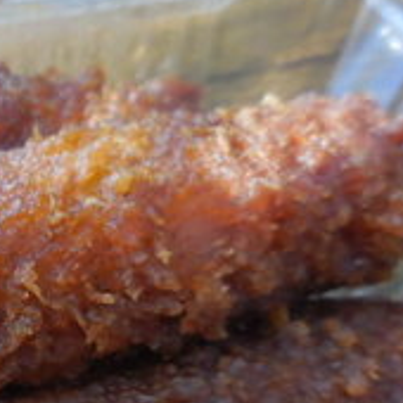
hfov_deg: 24.5
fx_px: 856
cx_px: -50
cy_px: 316
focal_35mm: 65
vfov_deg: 26.1
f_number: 3.3
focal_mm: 4.5
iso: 125
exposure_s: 1/30
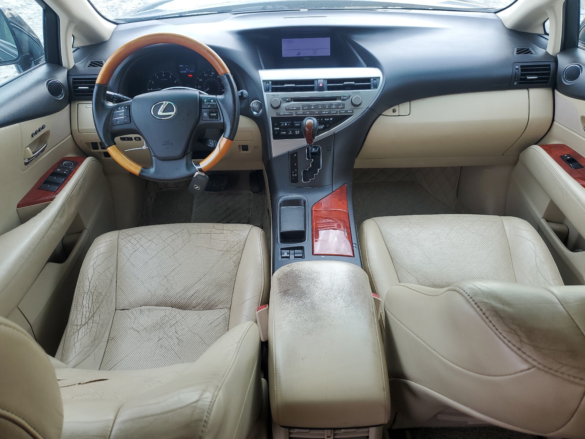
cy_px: 220
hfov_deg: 67.3
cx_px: 292
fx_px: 439
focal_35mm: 26
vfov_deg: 53.1
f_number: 1.5
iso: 50
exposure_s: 1/161
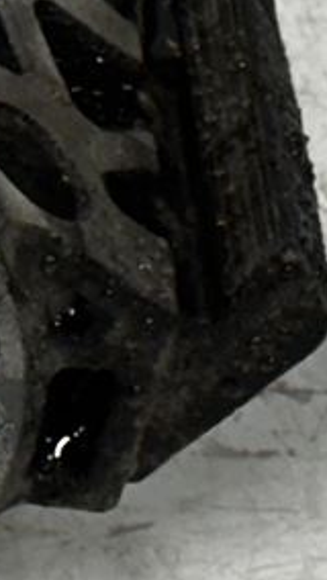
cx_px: -681
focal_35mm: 377
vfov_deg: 5.7
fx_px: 5804
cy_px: -88
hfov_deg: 3.2
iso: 80
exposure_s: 1/50
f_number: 1.78
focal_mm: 6.86
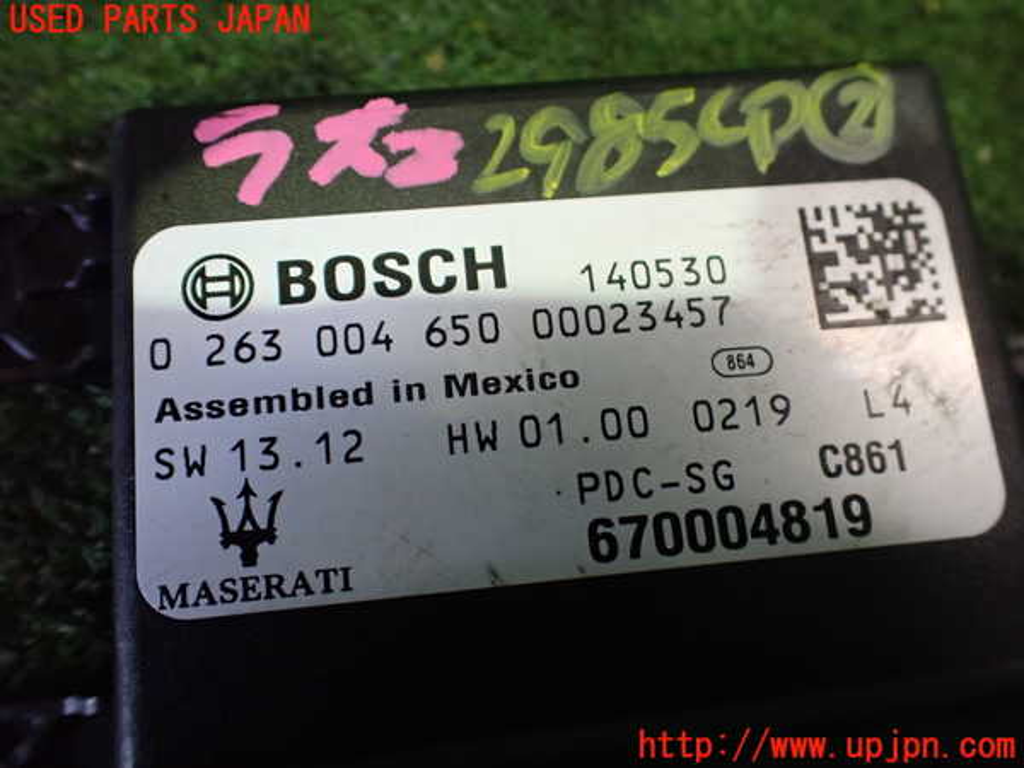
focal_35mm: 30
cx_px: 512
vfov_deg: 46.8
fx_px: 887
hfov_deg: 60.0
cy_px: 384
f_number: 2.3
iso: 800
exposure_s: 1/80
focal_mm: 5.4
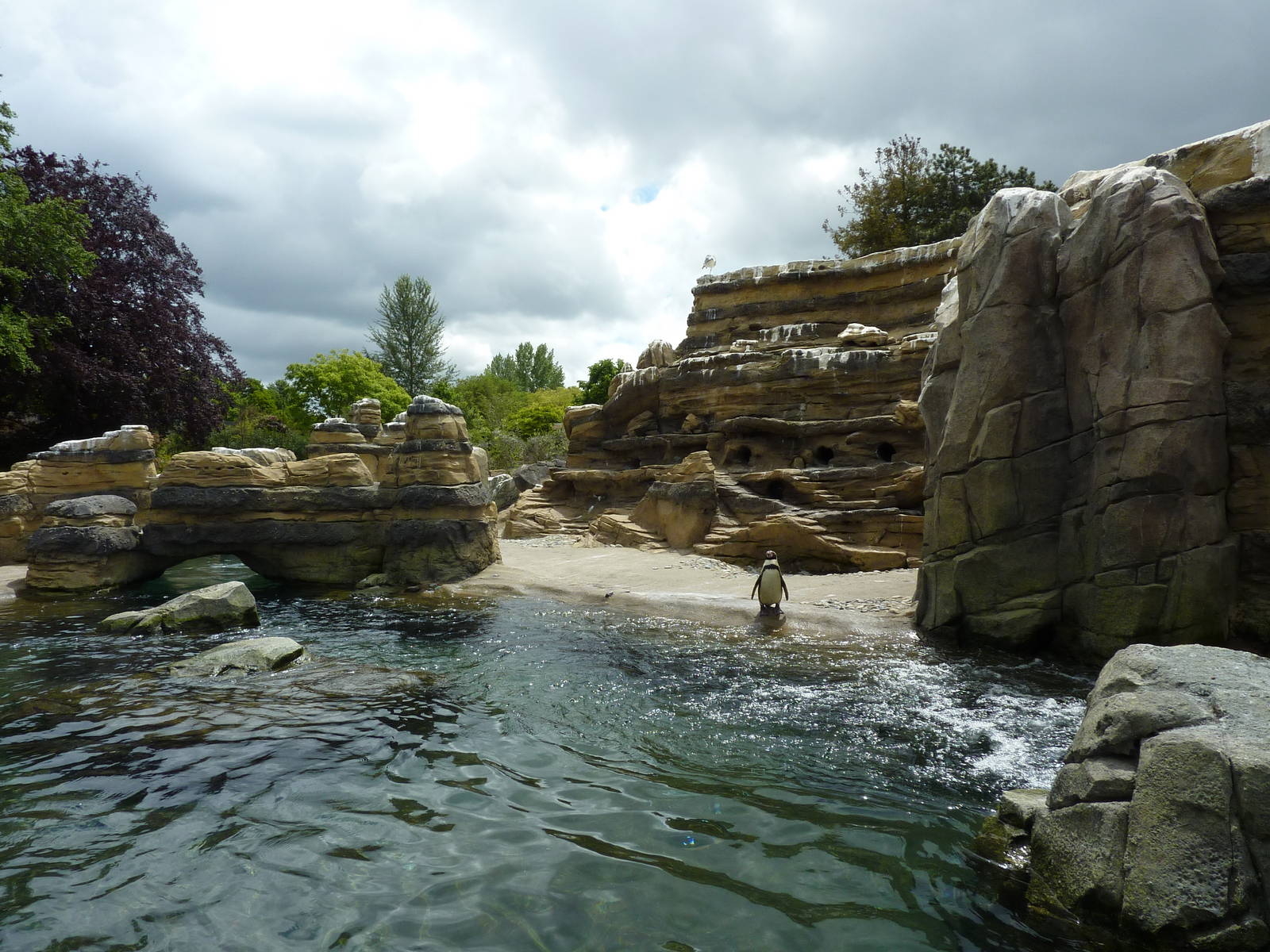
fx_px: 917
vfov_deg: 54.9
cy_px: 476
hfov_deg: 69.4
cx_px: 635
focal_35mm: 25
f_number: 4.5
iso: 80
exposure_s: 1/640
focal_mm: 4.1
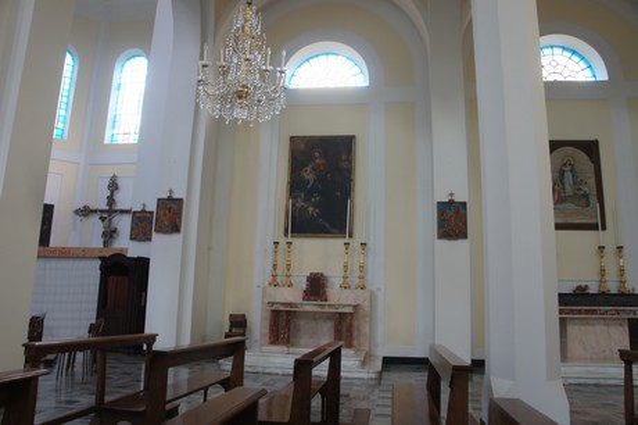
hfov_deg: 67.4
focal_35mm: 27
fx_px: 478
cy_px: 212
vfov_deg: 47.9
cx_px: 319
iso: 400
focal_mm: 18
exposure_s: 1/30
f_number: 3.5
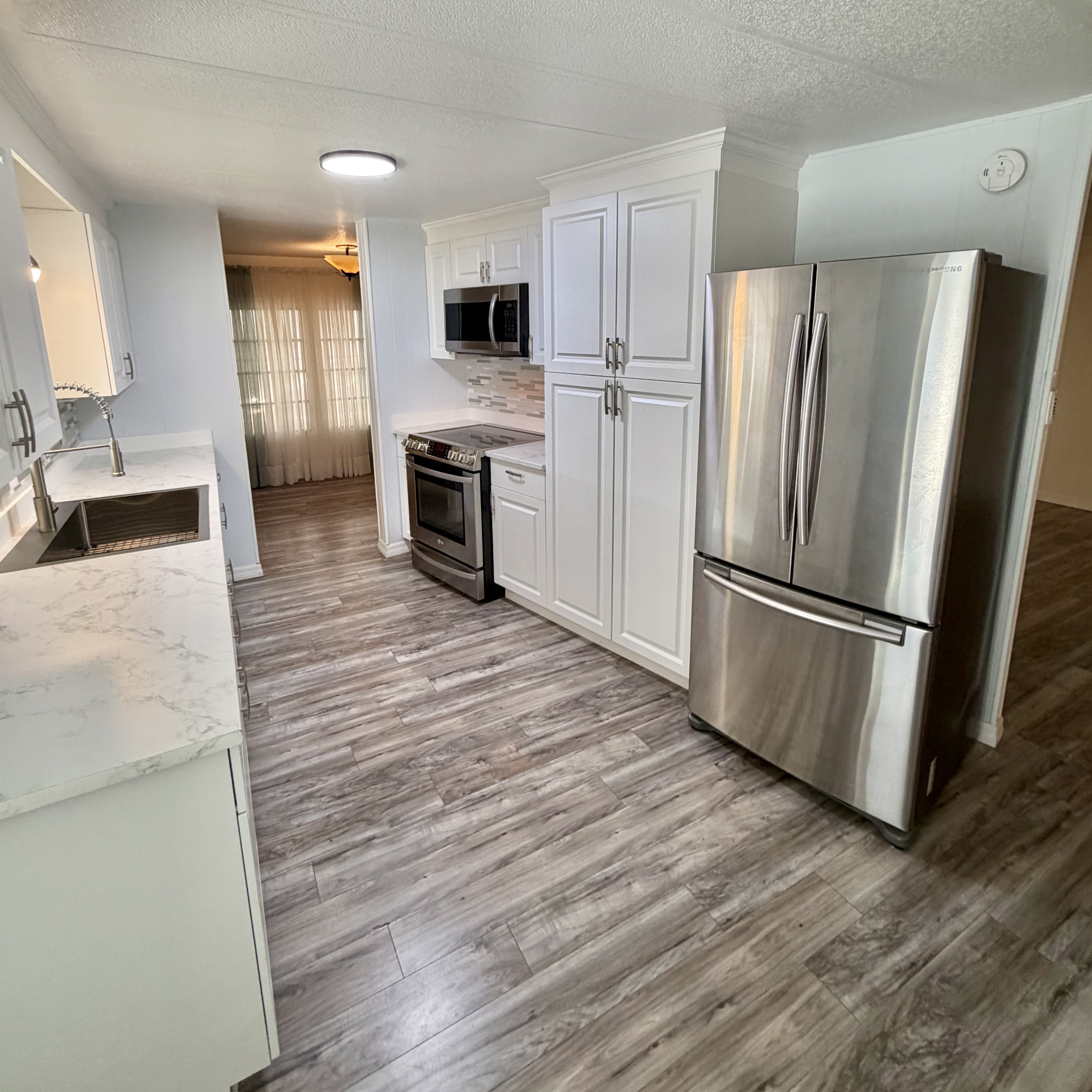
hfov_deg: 84.0
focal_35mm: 17
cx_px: 546
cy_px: 450
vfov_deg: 83.2
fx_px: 607
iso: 250
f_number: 2.2
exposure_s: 1/120
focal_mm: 2.22
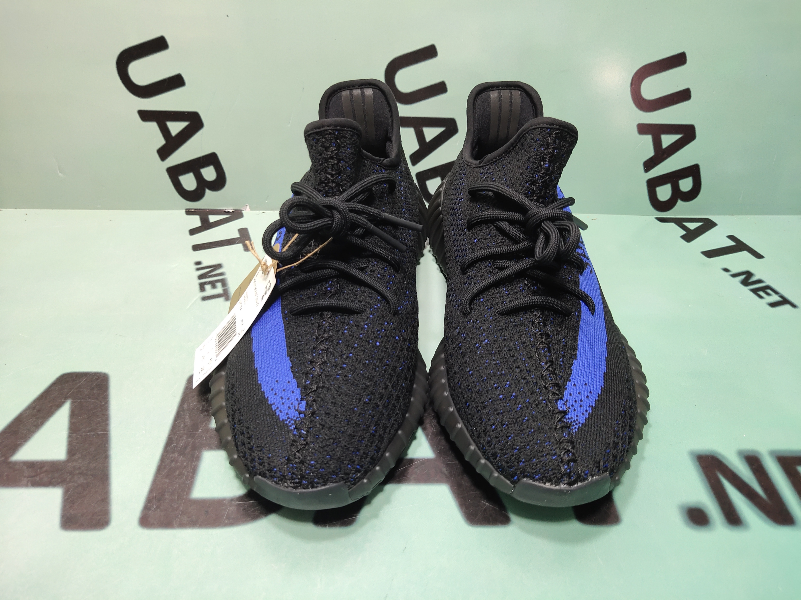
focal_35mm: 30
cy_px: 300
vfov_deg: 46.8
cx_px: 400
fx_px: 694
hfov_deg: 60.0
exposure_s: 1/100
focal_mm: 4.35
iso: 234
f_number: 1.79
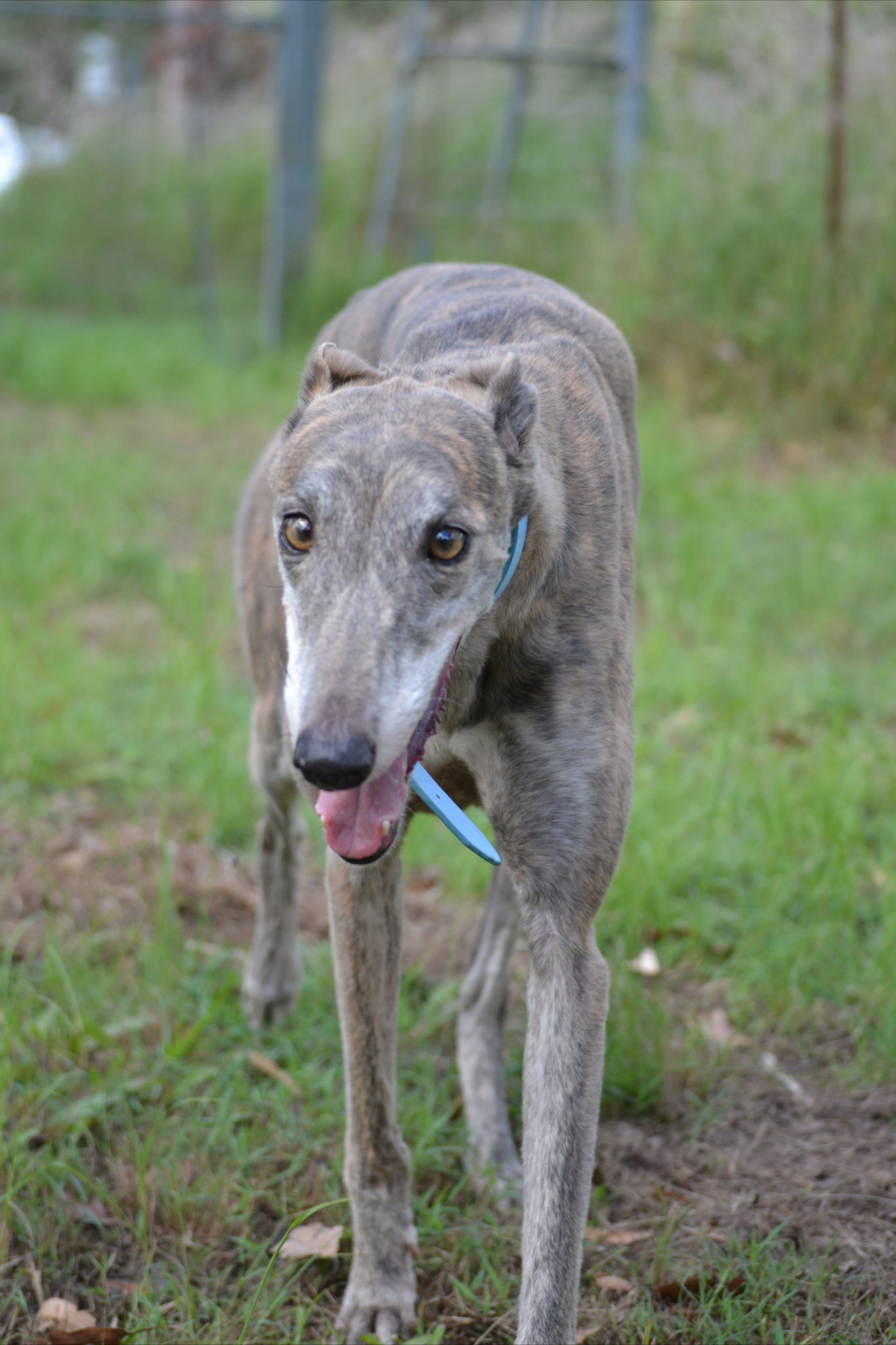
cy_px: 672
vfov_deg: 24.6
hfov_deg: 16.6
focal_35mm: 82
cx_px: 448
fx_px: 3080
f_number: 4
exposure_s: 1/800
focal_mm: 55
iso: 400
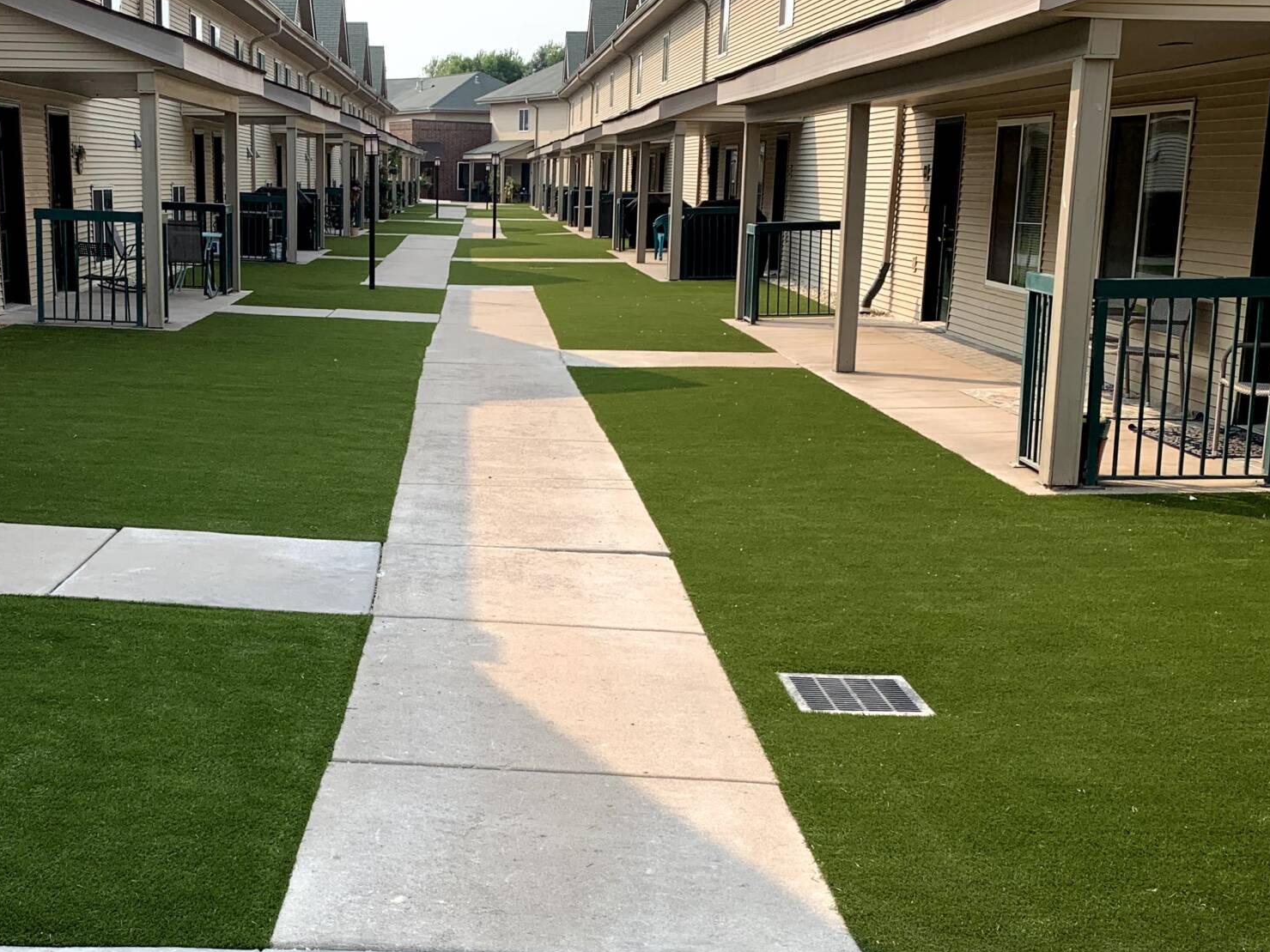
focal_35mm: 45
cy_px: 543
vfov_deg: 32.1
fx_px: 1651
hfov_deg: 41.6
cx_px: 444
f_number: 1.8
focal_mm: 4.25
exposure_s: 1/1021
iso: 25
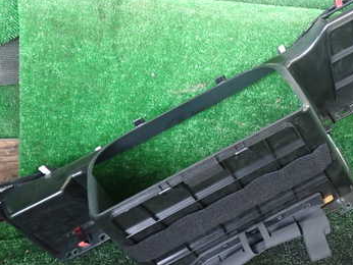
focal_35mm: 52
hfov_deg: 36.1
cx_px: 256
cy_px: 104
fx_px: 531
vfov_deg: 28.0
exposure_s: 1/15
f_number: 2.3
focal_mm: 5.4
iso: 800
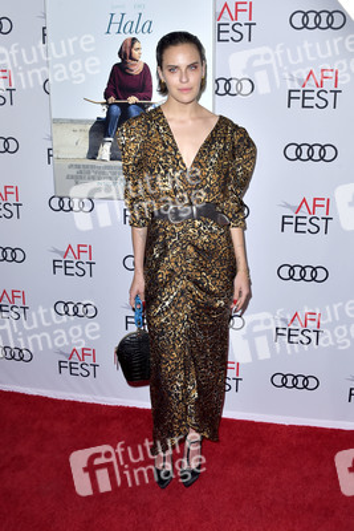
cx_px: 177
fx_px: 472
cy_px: 266
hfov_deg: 41.1
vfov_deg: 58.7
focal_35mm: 32
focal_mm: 32
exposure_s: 1/250
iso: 320
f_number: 7.1
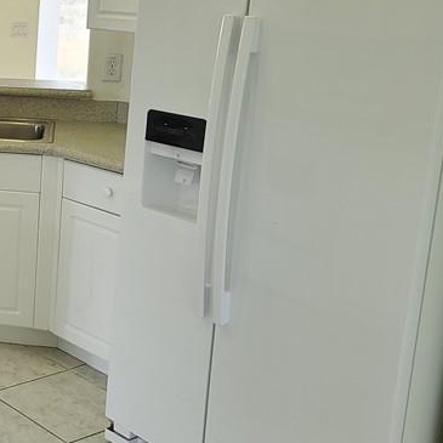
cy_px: 123
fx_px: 898
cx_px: -147
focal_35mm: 62
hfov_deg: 24.0
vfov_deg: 27.4
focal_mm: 7
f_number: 1.8
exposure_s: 1/59
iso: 64
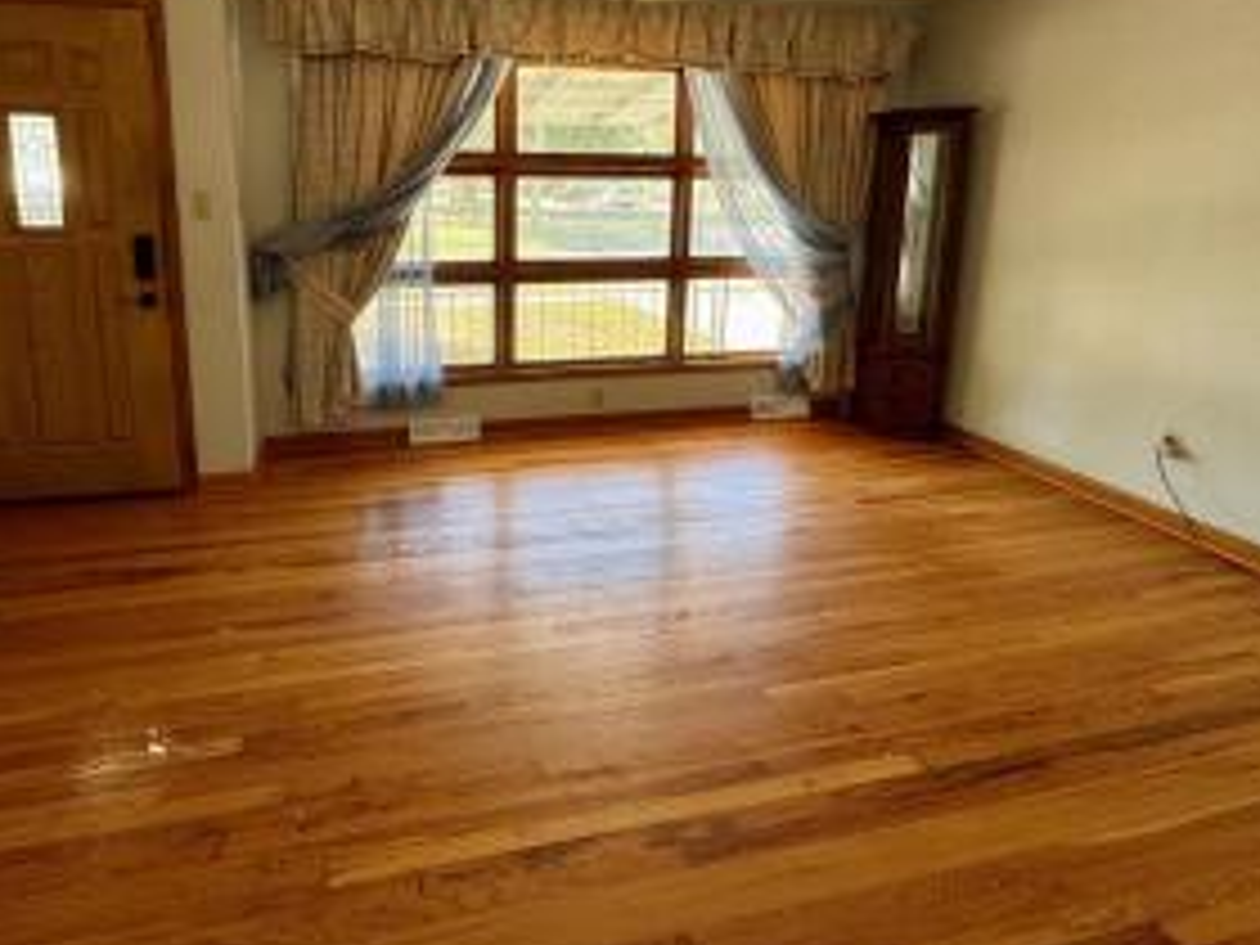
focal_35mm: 20
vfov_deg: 64.4
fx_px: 728
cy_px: 320
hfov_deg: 81.1
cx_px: 531
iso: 80
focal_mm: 2.22
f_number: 2.2
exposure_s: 1/99
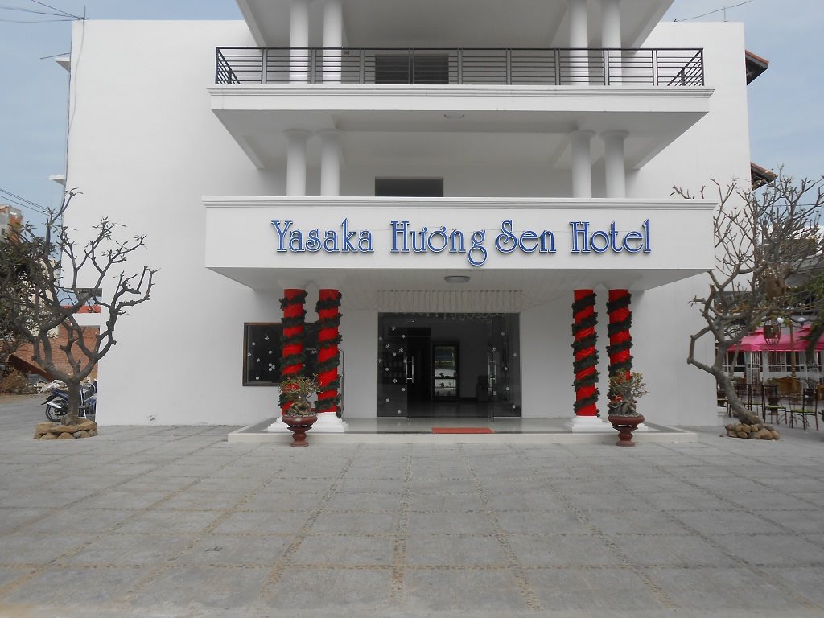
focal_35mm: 26
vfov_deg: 53.1
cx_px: 412
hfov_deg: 67.3
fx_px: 619
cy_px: 309
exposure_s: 1/1500
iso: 80
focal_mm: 4.6
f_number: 3.5
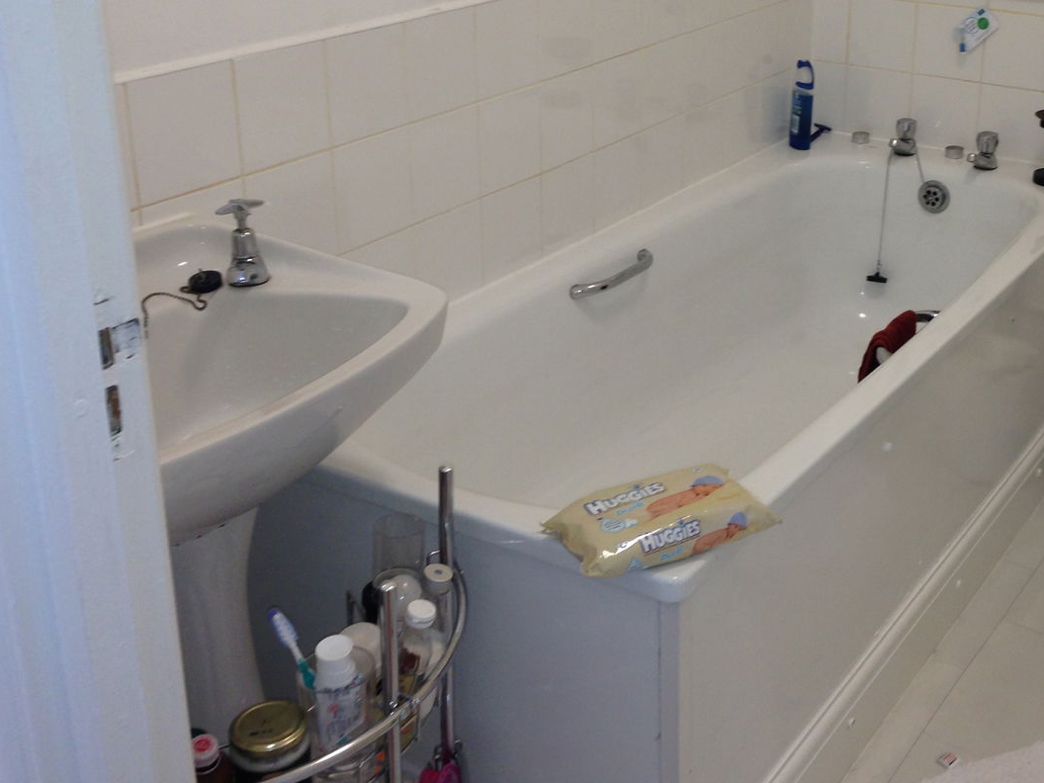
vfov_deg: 28.8
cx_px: 715
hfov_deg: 37.7
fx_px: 1508
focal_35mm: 50
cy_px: 237
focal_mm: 4.13
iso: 50
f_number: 2.4
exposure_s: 1/24
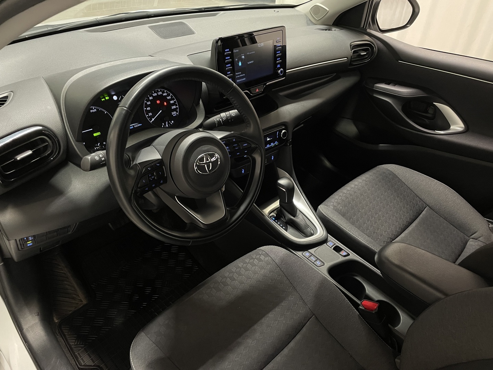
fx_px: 370
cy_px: 185
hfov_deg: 67.3
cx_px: 246
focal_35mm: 26
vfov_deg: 53.1
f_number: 1.6
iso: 400
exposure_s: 1/33
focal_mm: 4.2
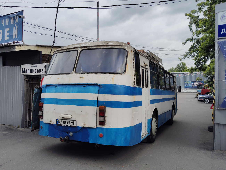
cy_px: 85
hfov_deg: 63.4
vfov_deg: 49.9
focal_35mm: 28
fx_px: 183
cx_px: 113
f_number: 1.8
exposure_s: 1/544
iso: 50
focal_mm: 4.22
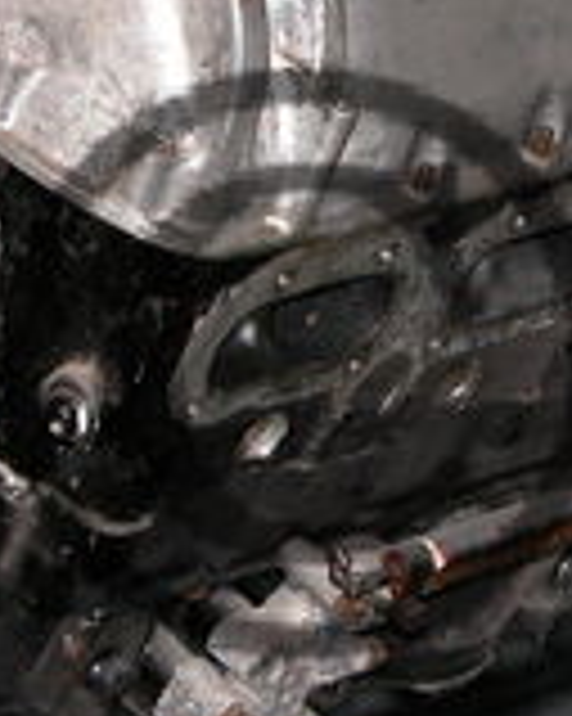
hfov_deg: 5.8
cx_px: 302
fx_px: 5613
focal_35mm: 265
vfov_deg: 7.3
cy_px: 365
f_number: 3.1
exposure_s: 1/60
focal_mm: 13.7
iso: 100
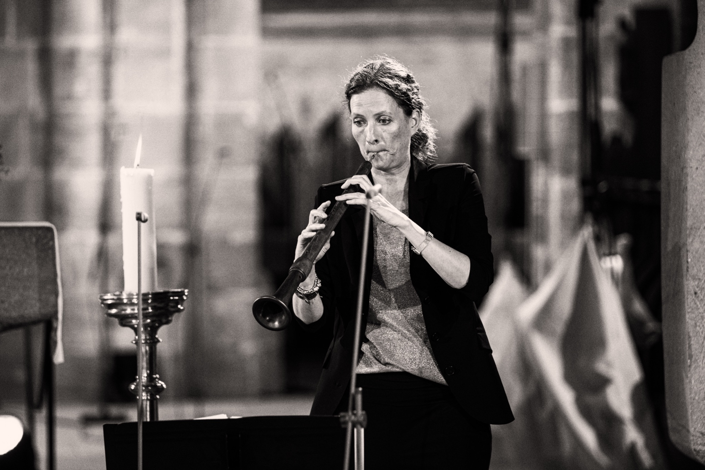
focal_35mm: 260
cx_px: 352
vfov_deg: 5.3
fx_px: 5081
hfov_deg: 7.9
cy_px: 235
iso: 1600
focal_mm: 173
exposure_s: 1/320
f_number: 2.8
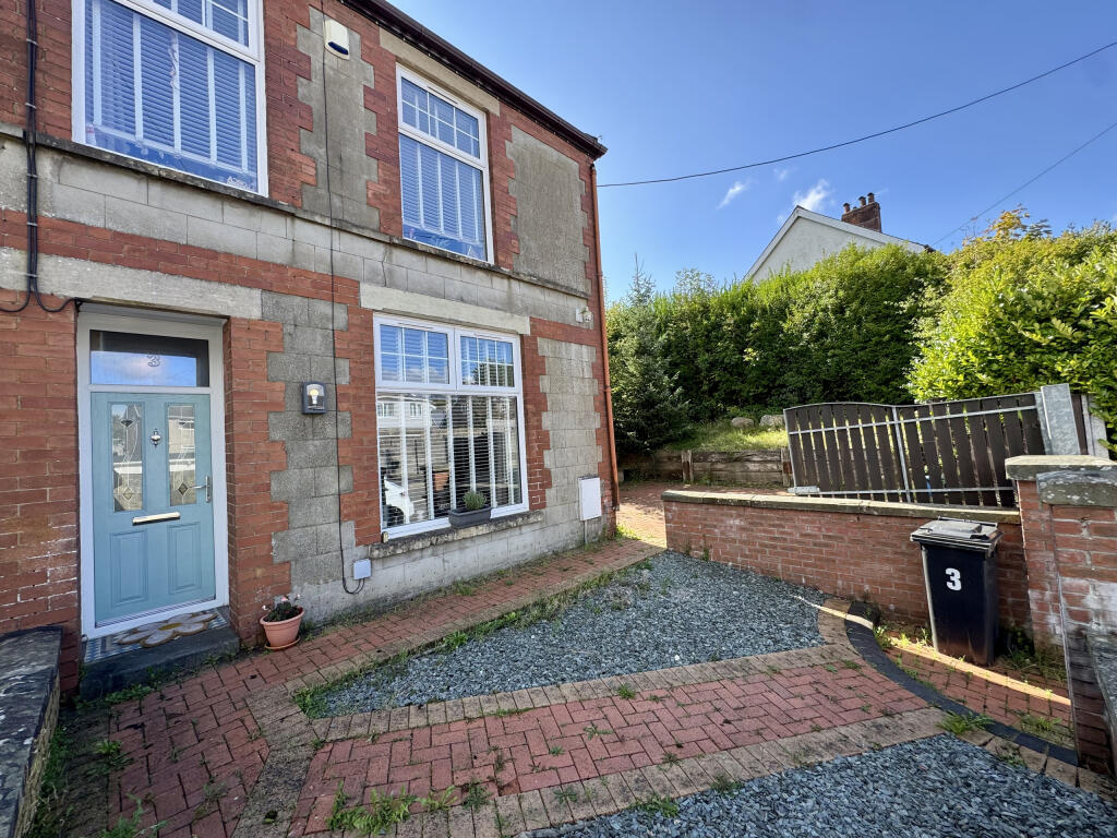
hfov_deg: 102.1
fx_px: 452
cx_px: 558
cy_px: 419
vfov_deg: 85.7
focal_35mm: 14
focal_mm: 2.22
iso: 40
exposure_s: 1/440
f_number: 2.2
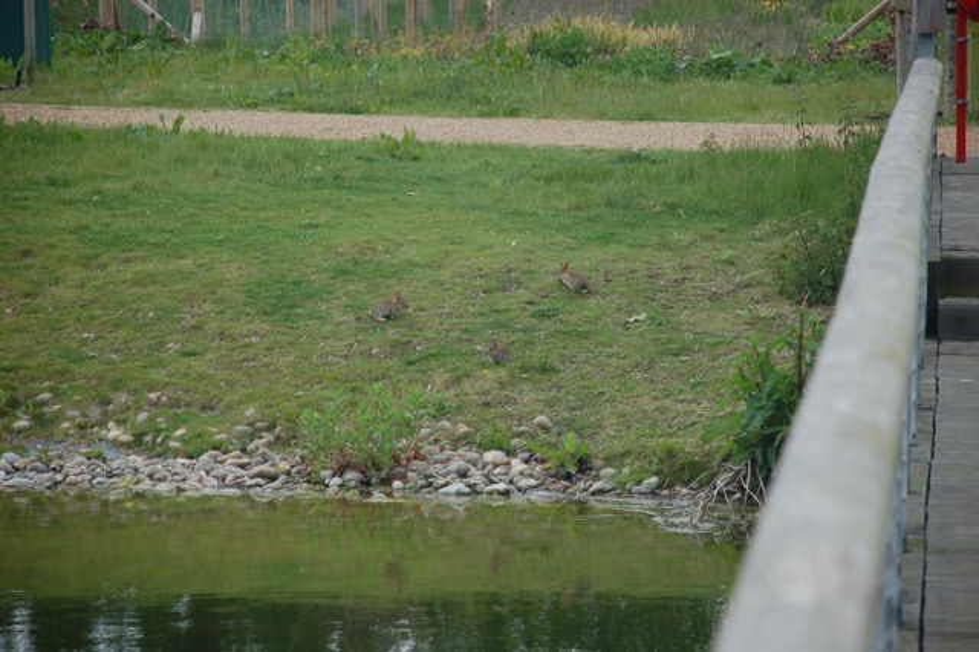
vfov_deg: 6.8
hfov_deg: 10.2
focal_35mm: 202
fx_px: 5504
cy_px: 326
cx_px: 490
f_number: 5.6
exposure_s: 1/500
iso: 220
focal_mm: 135
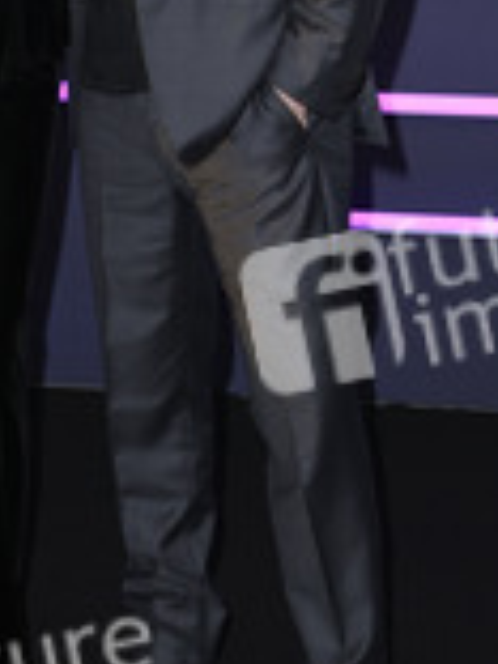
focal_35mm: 143
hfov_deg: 10.3
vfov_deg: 13.7
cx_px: 72
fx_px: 2743
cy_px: 81
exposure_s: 1/250
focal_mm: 58
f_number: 8
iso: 320
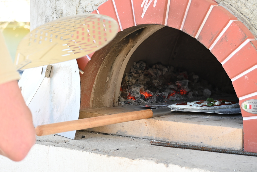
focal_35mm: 75
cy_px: 86
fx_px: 535
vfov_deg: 18.2
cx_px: 128
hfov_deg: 27.0
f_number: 4.5
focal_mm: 50
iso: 400
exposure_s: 1/125
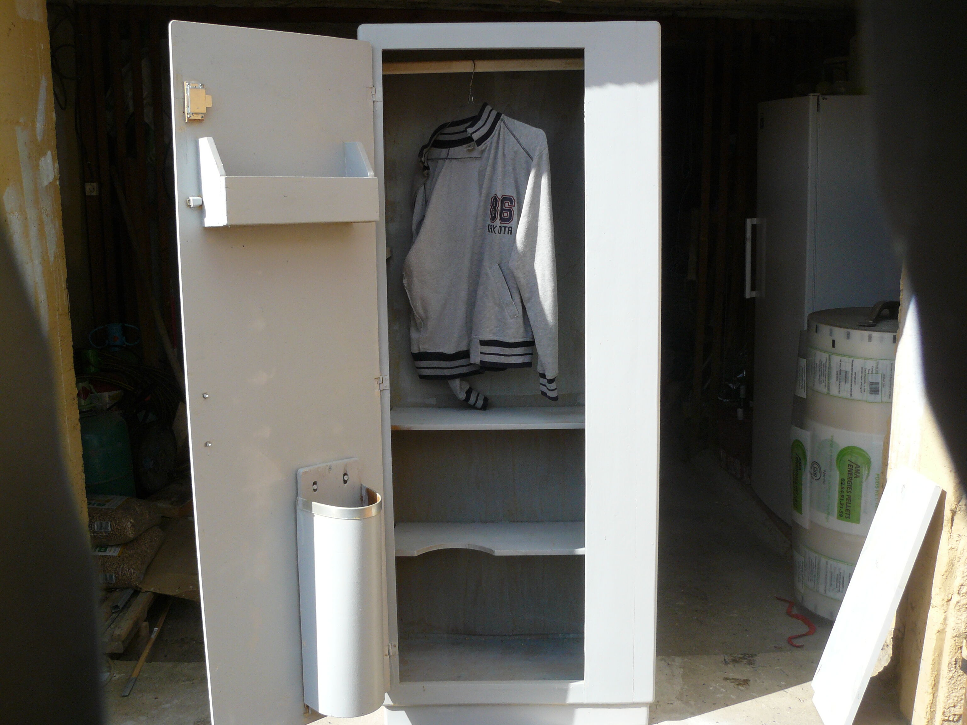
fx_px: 1006
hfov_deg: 51.4
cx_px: 484
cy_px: 362
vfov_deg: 39.7
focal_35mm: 36
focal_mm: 6
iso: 100
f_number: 5.6
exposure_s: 1/250
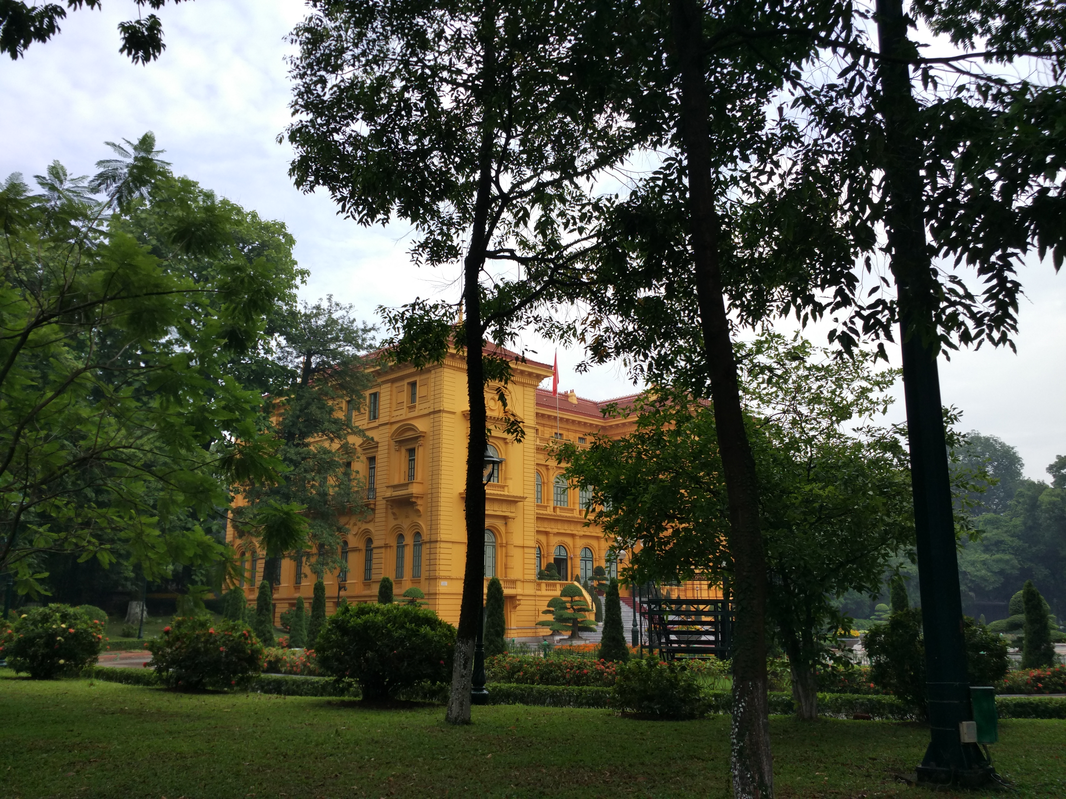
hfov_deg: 60.0
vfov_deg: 46.8
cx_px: 533
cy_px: 400
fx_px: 924
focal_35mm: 30
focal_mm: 4.12
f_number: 2
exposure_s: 1/577
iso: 100
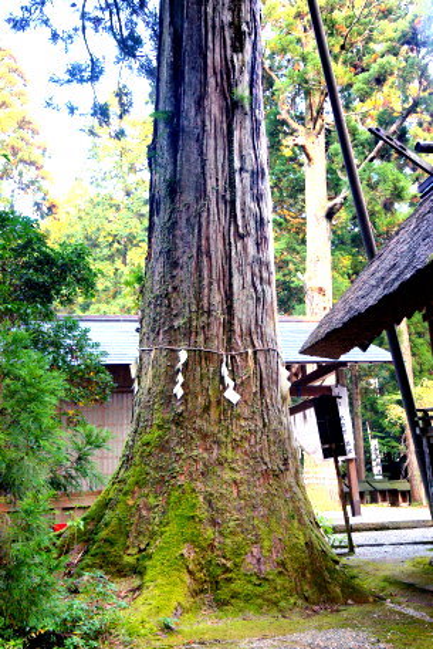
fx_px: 631
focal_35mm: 35
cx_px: 216
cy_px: 324
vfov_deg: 54.4
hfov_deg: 37.9
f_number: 5.6
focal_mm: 35
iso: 800
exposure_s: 1/80
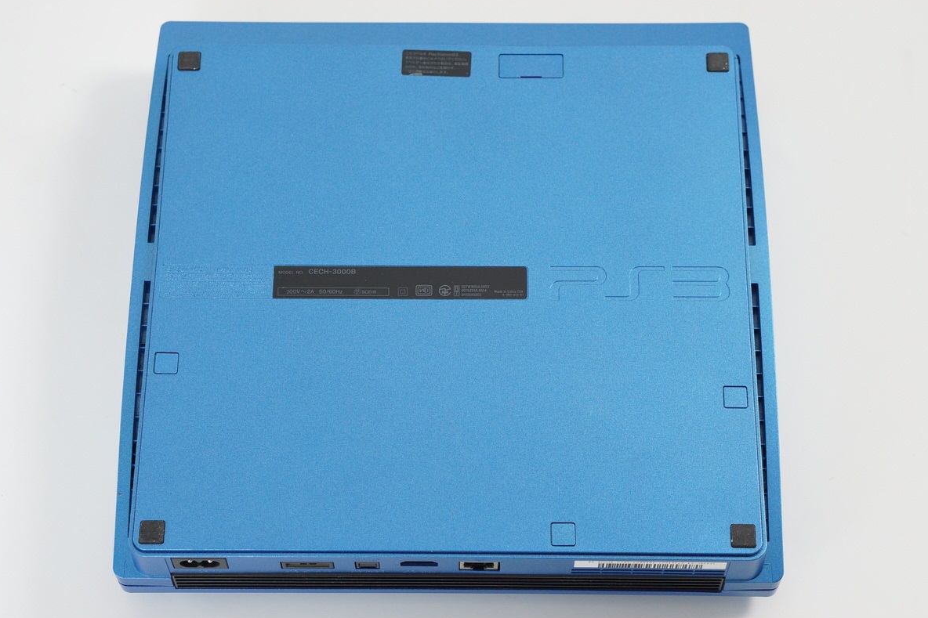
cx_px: 459
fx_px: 1959
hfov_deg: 26.7
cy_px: 308
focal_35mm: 76
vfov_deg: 17.9
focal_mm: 50
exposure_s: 1/80
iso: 1000
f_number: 6.3
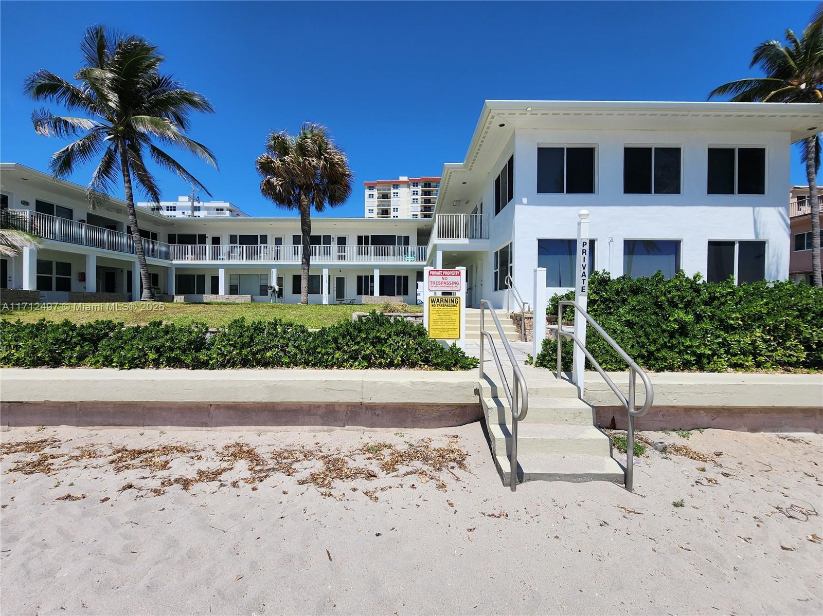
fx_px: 309
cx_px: 412
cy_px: 308
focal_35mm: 13
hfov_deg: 106.2
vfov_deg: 89.9
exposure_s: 1/5000
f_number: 2.2
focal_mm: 2.2
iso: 50
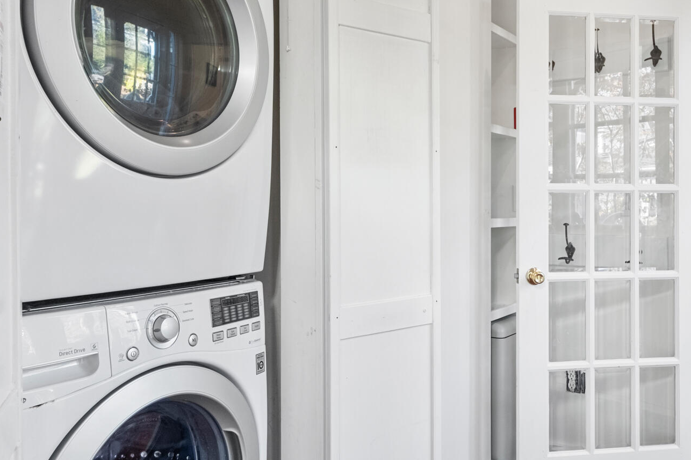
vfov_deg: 37.8
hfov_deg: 53.5
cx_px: 451
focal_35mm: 35
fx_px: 672
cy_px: 196
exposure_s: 1/5
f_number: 8
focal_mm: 9.7
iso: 500
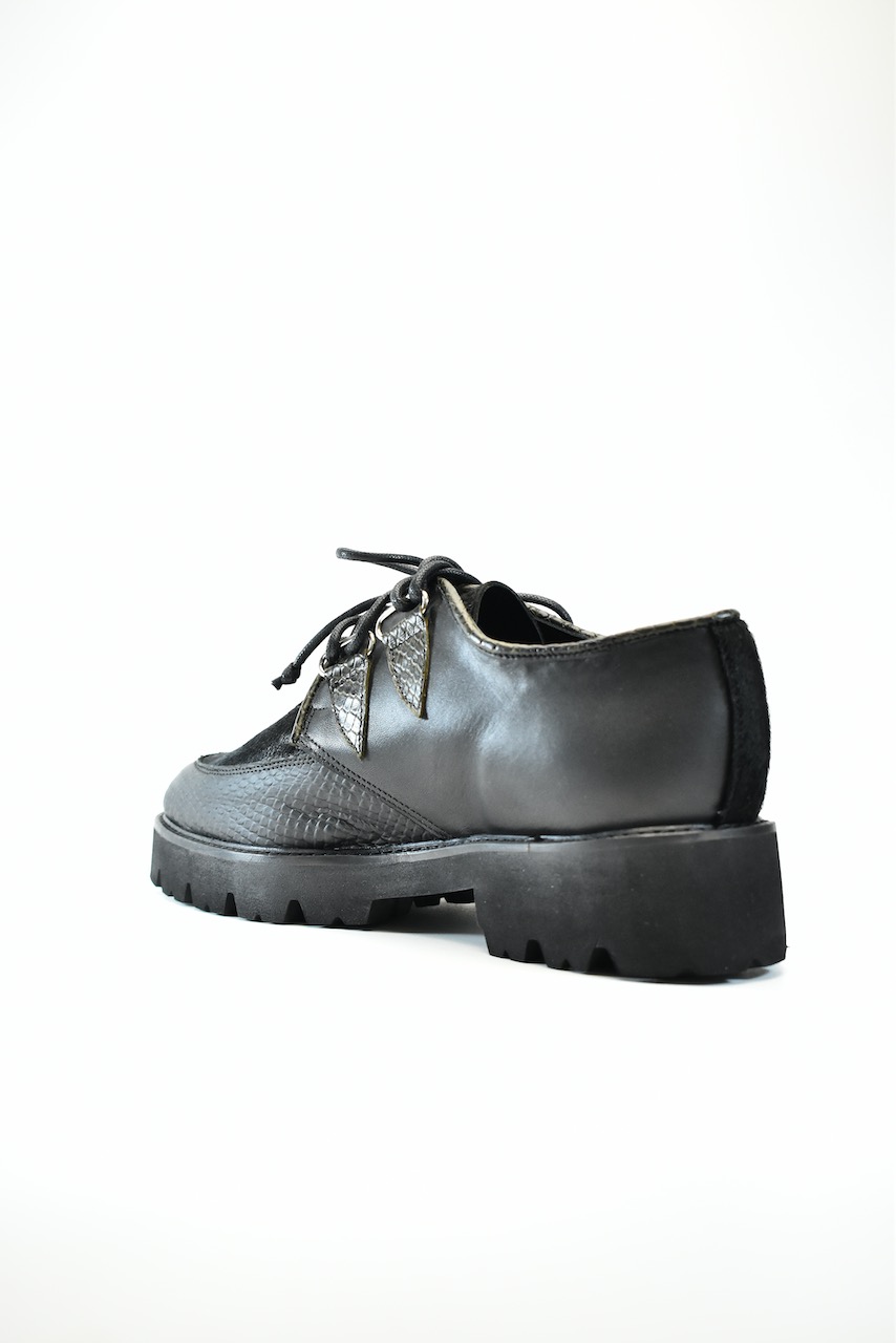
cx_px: 448
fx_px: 1679
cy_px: 672
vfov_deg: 43.6
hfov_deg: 29.9
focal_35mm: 45
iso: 1600
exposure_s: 1/400
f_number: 5.6
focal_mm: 30
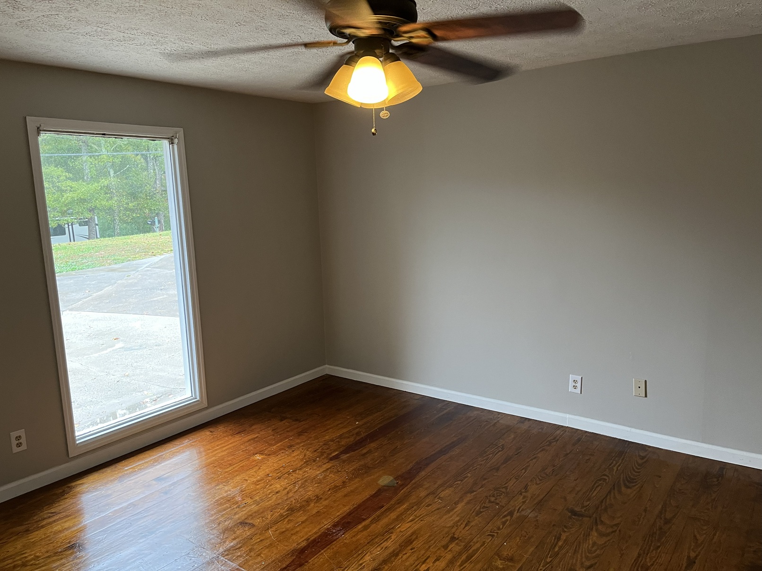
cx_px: 381
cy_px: 286
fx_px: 572
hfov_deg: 67.3
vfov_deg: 53.1
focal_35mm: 26
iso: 160
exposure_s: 1/60
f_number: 1.6
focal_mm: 5.1
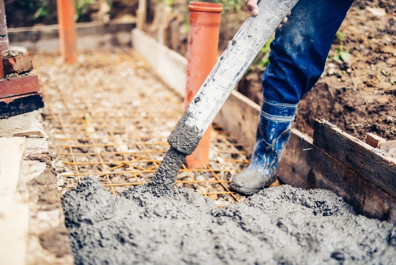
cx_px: 198
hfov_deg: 39.6
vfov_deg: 27.0
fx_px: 550
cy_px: 132
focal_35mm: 50
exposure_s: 1/800
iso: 200
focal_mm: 50
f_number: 1.4
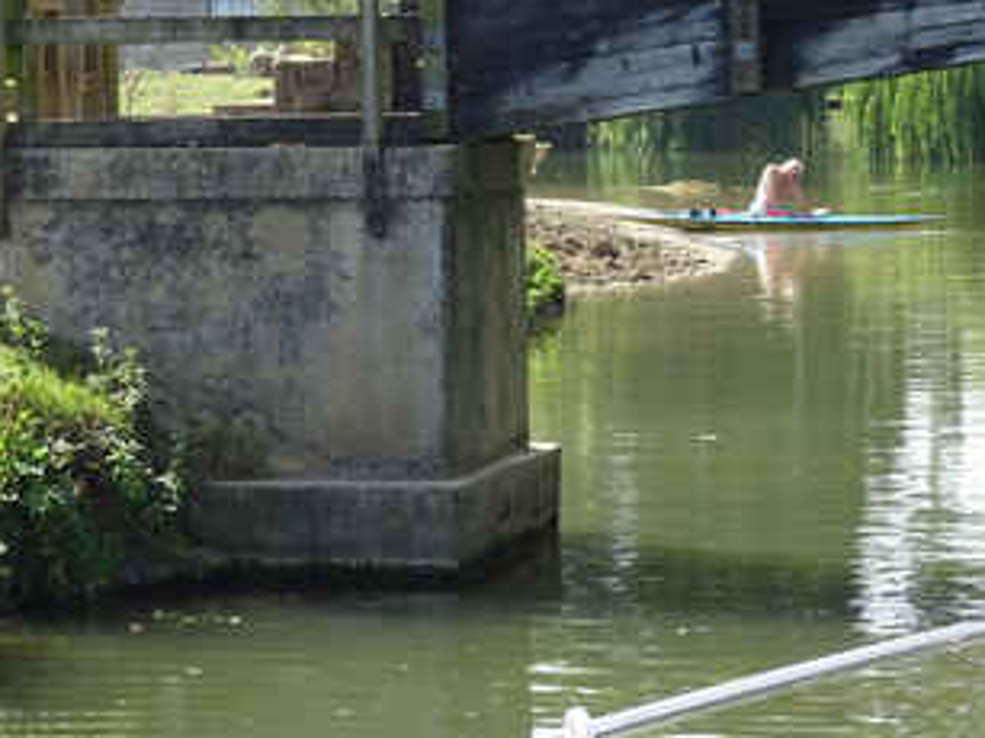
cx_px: 369
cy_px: 151
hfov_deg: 11.5
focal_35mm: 172
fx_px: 4892
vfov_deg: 8.6
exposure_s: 1/125
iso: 80
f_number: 5
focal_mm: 14.99
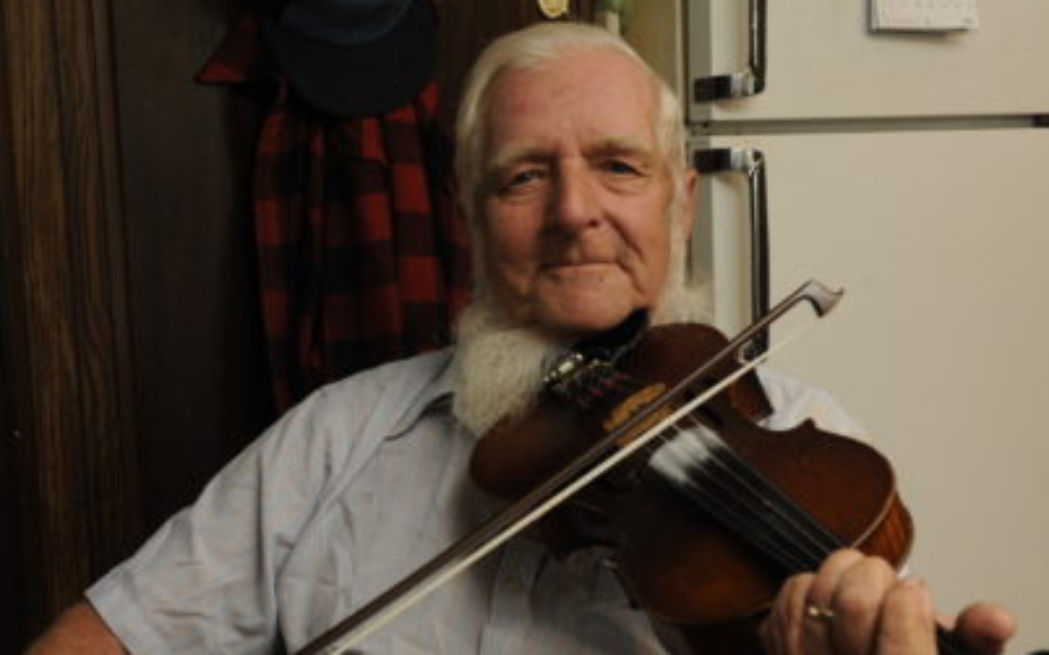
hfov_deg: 35.1
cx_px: 453
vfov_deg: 22.3
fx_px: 1658
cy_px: 411
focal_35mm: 58
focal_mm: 35
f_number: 7.1
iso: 1250
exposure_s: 1/60
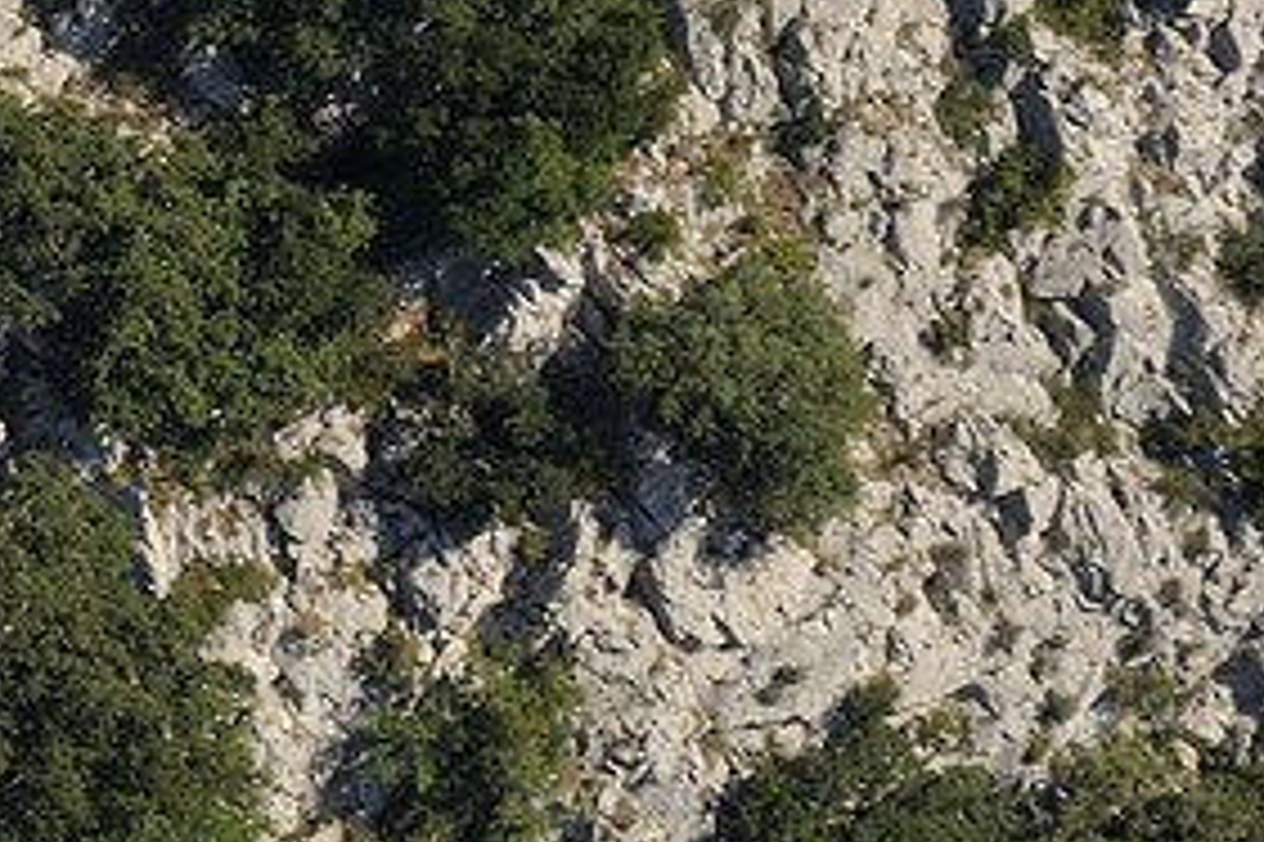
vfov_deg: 1.5
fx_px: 32949
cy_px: -982
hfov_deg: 2.2
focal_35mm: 939
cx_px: -2038
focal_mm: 165
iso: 400
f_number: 6.3
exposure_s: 1/1000
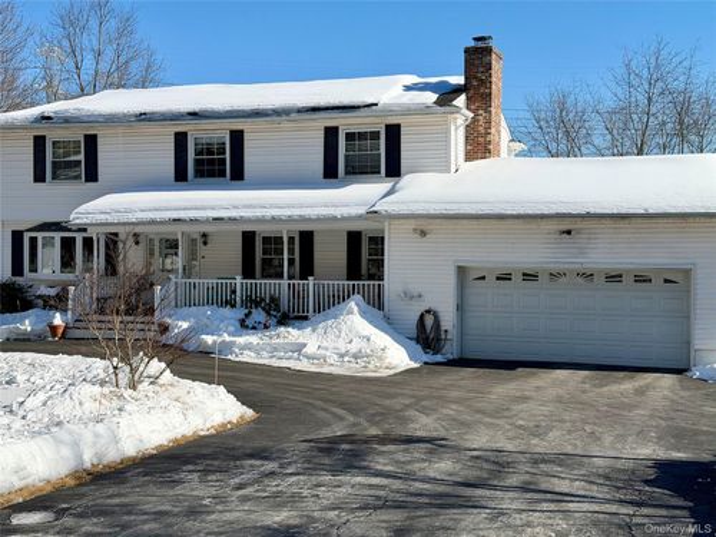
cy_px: 268
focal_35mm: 48
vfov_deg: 30.3
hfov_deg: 39.7
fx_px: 993
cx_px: 358
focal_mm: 6.76
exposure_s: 1/7874
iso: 64
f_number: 1.78
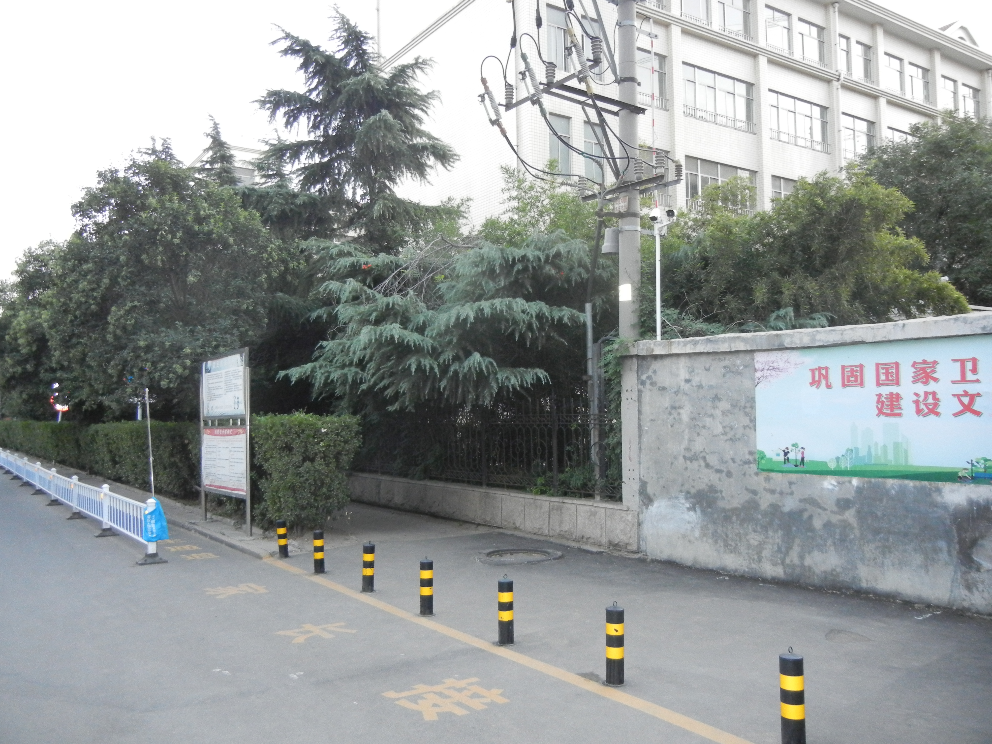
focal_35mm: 30
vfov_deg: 46.8
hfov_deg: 60.0
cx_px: 496
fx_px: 860
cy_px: 372
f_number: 3.5
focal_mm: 5.4
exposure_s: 1/30
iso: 732
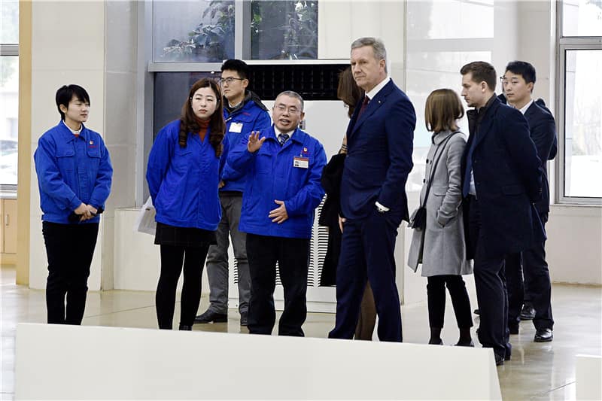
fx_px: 1170
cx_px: 301
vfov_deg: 19.4
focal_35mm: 70
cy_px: 200
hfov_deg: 28.8
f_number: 5
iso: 800
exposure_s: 1/100
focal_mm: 70
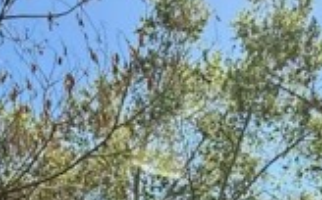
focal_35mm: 58
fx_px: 508
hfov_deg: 34.6
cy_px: 365
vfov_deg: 17.7
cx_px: 94
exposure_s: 1/876
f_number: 2.2
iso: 50
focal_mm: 2.22
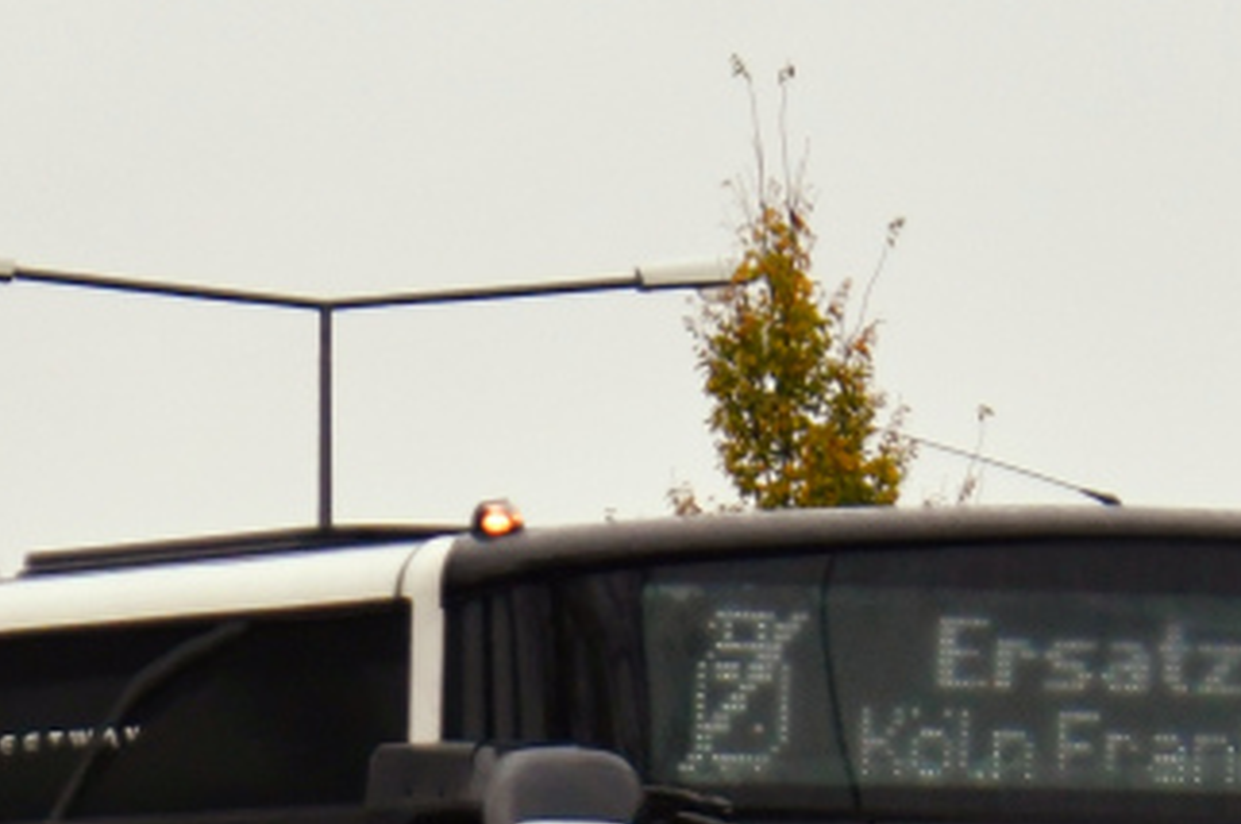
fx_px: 12948
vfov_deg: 3.6
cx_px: -382
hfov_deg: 5.5
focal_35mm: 376
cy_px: 1303
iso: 1250
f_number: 4.5
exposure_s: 1/1000
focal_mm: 62
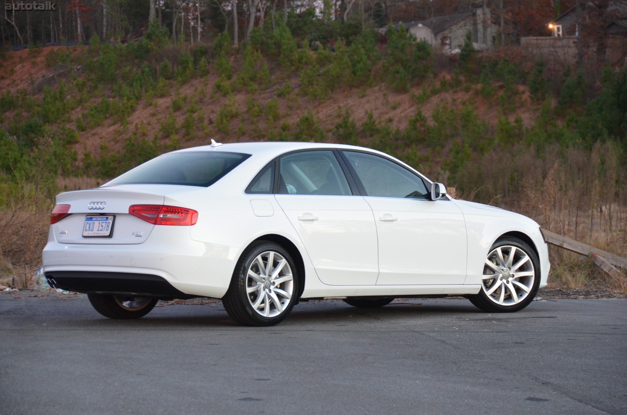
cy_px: 208
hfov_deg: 14.4
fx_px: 2477
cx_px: 314
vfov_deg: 9.6
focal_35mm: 142
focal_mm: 95
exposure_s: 1/40
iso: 1600
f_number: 5.3
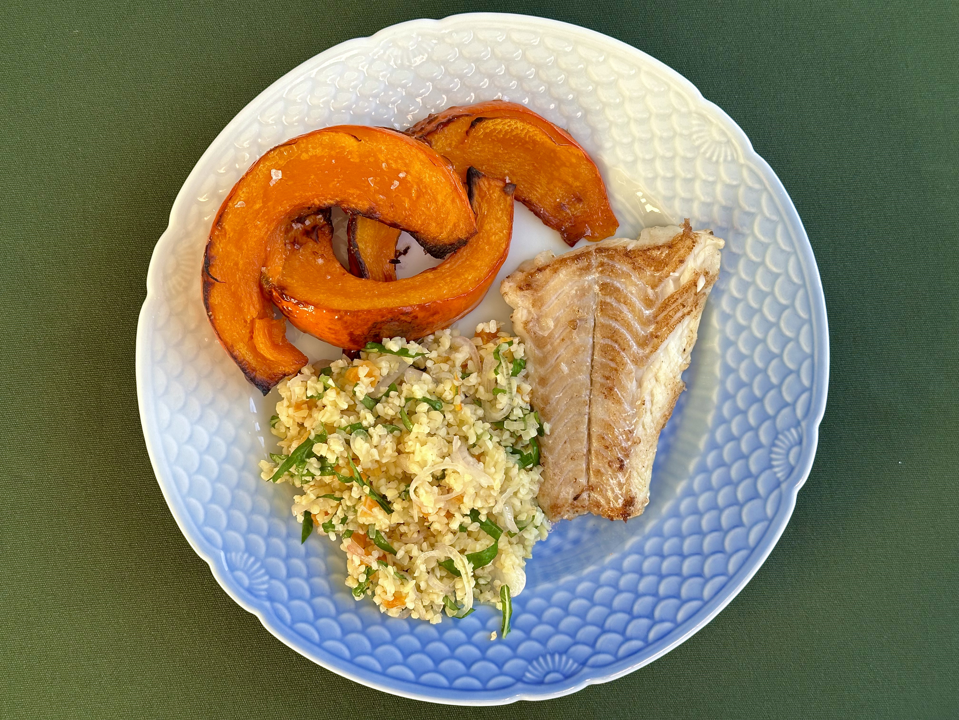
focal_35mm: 48
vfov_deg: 30.3
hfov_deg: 39.7
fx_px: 1330
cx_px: 480
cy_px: 360
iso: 50
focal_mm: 6.86
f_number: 1.78
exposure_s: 1/121
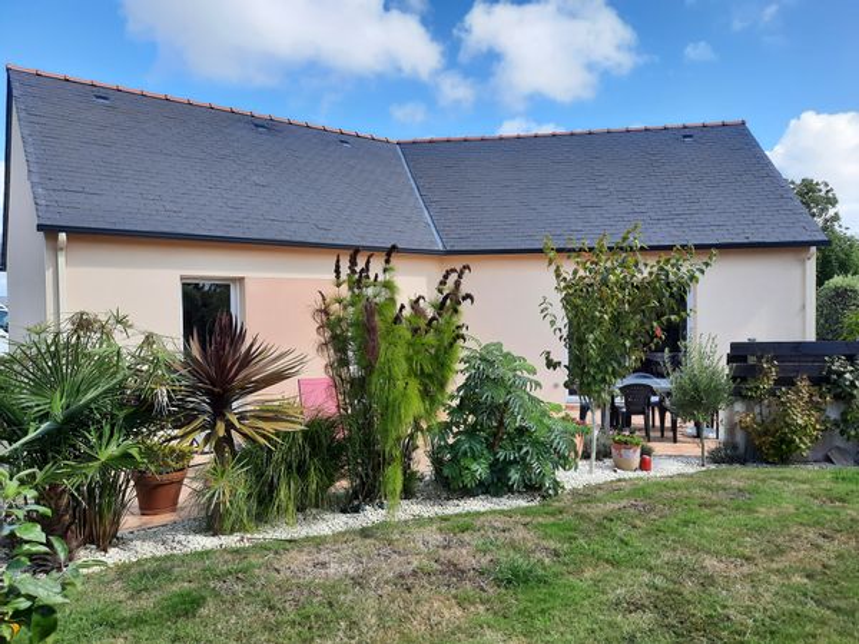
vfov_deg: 54.9
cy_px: 322
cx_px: 430
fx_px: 620
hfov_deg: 69.4
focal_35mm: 25
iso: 32
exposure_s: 1/497
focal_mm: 4.6
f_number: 2
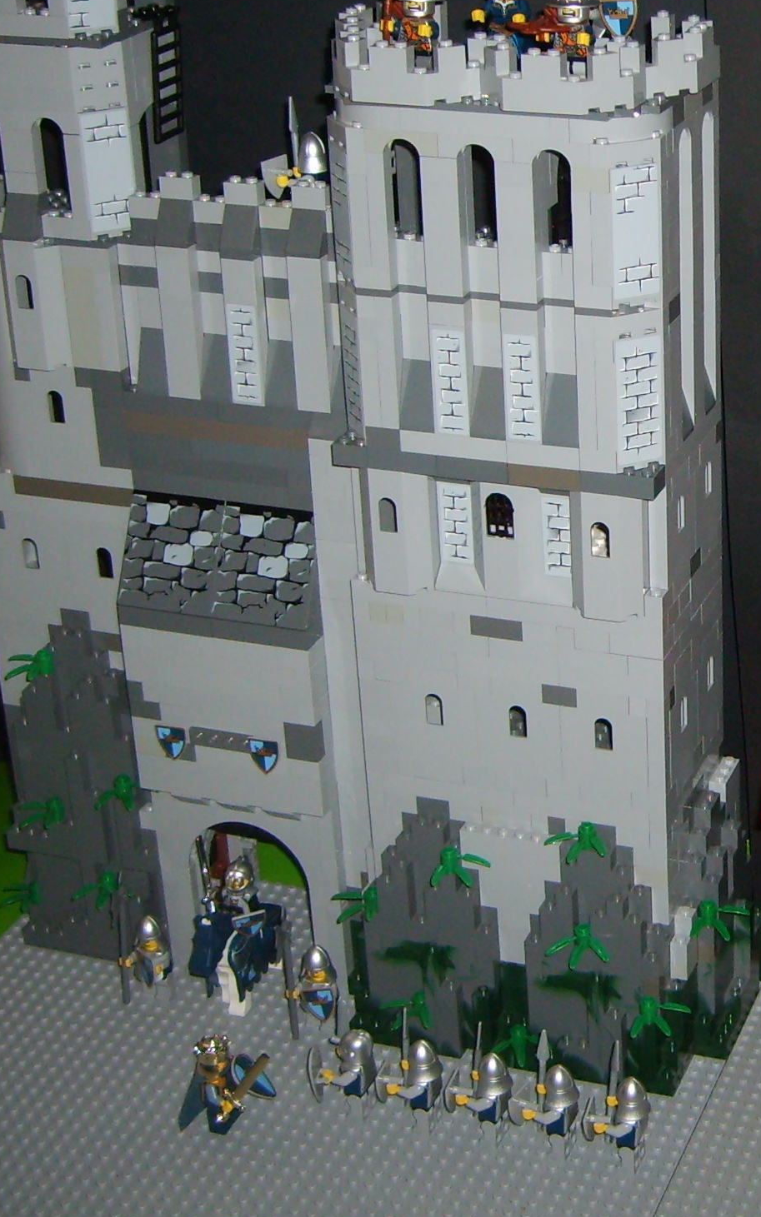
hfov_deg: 19.1
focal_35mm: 65
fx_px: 2157
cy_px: 427
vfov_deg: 31.3
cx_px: 850
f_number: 2.8
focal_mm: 5.8
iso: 100
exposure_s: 1/45
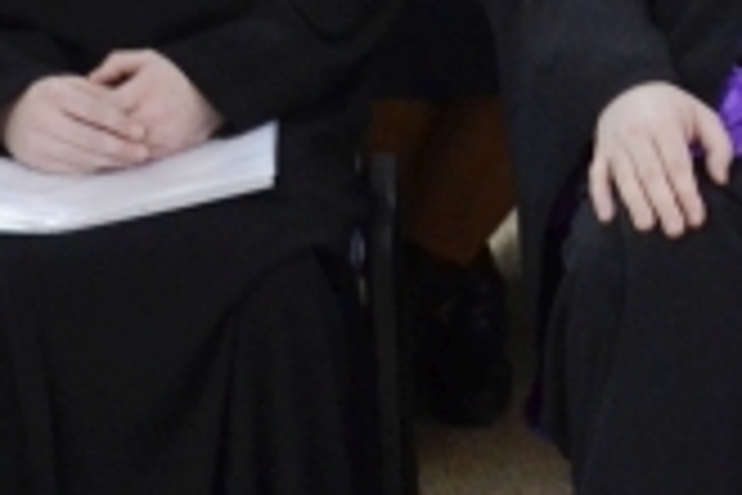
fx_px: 4039
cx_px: 971
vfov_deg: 6.8
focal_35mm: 196
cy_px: -502
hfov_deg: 10.3
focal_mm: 18
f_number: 3.5
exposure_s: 1/30
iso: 900
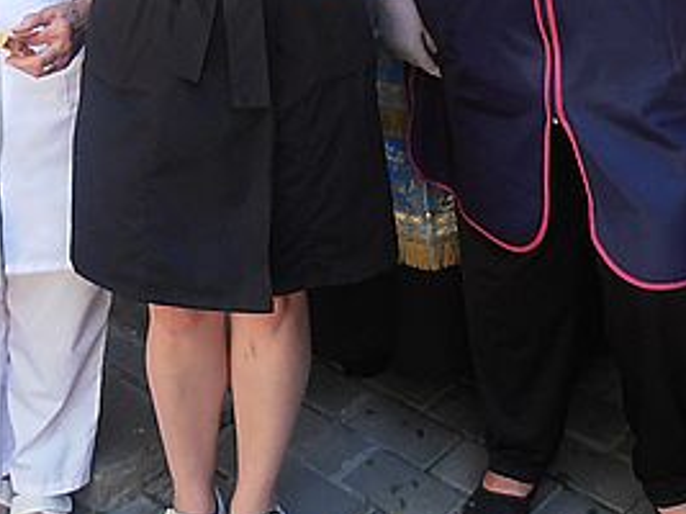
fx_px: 1426
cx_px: 321
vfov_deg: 18.9
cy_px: -157
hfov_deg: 27.0
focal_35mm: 72
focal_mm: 4.2
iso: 80
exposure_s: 1/80
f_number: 3
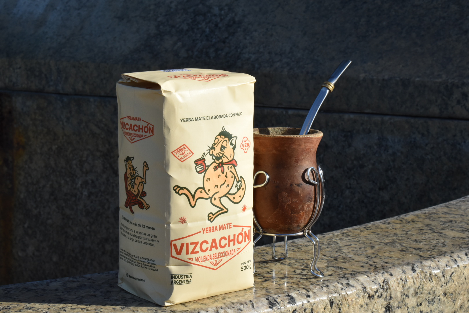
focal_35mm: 82
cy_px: 156
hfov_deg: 24.6
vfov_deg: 16.6
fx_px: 1075
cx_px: 234
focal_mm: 55
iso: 400
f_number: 25
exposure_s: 1/125
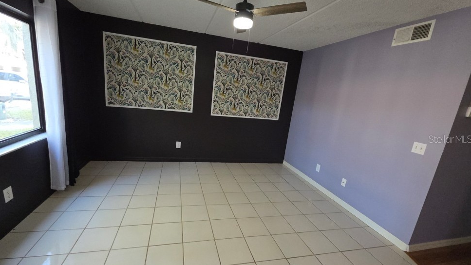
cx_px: 225
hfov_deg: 102.9
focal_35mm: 15
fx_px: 187
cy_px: 139
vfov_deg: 70.5
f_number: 1.9
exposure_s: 1/120
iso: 250
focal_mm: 2.2
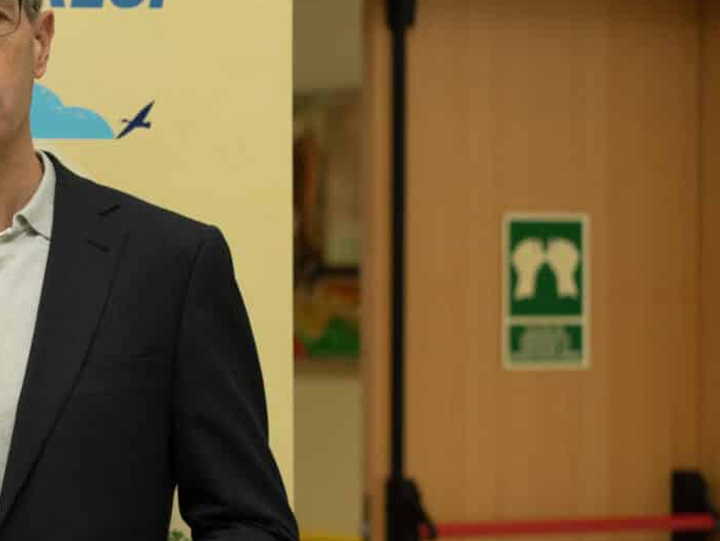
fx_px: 3246
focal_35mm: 156
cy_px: 315
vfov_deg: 9.5
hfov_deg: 12.3
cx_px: -219
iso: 400
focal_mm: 55
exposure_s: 1/160
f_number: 2.8
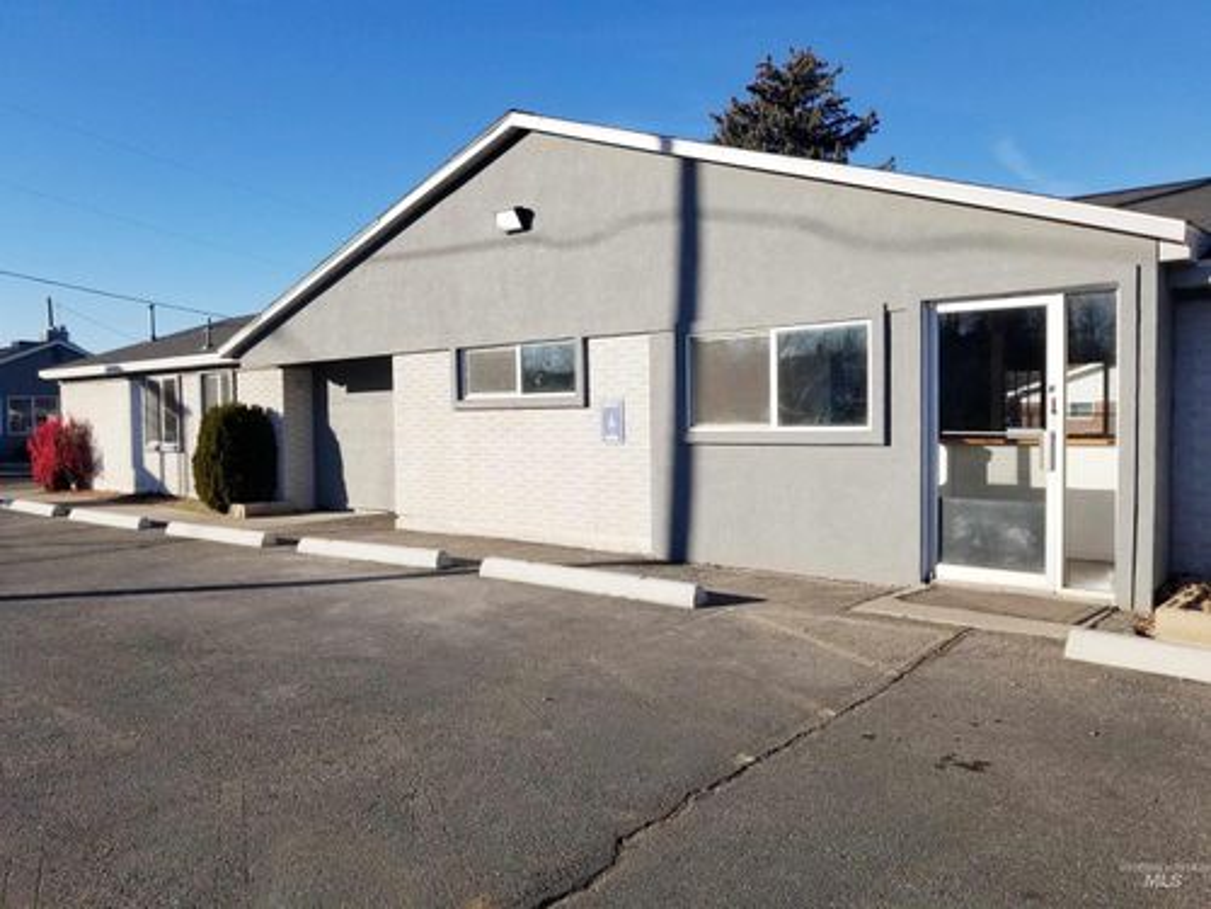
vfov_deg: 53.1
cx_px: 606
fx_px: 910
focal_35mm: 26
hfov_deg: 67.3
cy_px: 454
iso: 50
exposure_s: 1/2744
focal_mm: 4.3
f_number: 1.7
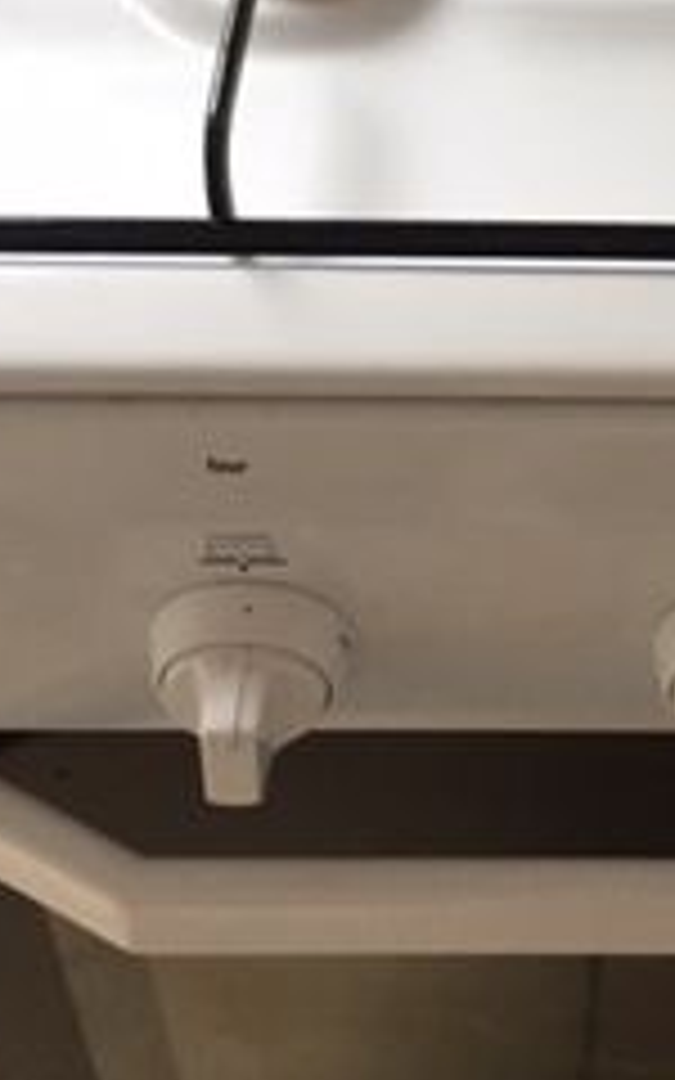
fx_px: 2414
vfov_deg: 24.0
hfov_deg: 15.5
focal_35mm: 82
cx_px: 720
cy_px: -36
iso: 160
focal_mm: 4.15
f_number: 2.2
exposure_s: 1/33
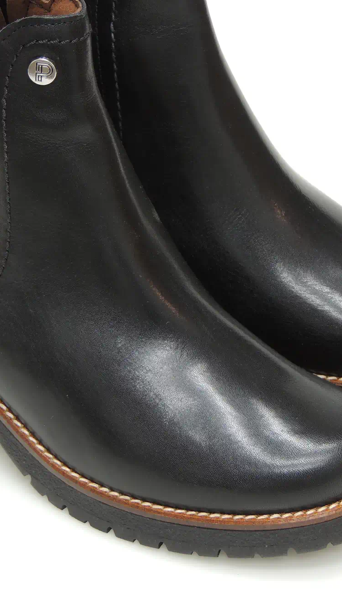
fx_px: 2369
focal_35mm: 147
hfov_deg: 8.3
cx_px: 157
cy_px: 233
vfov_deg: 14.6
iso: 100
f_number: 4.2
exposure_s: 1/5
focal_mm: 18.7
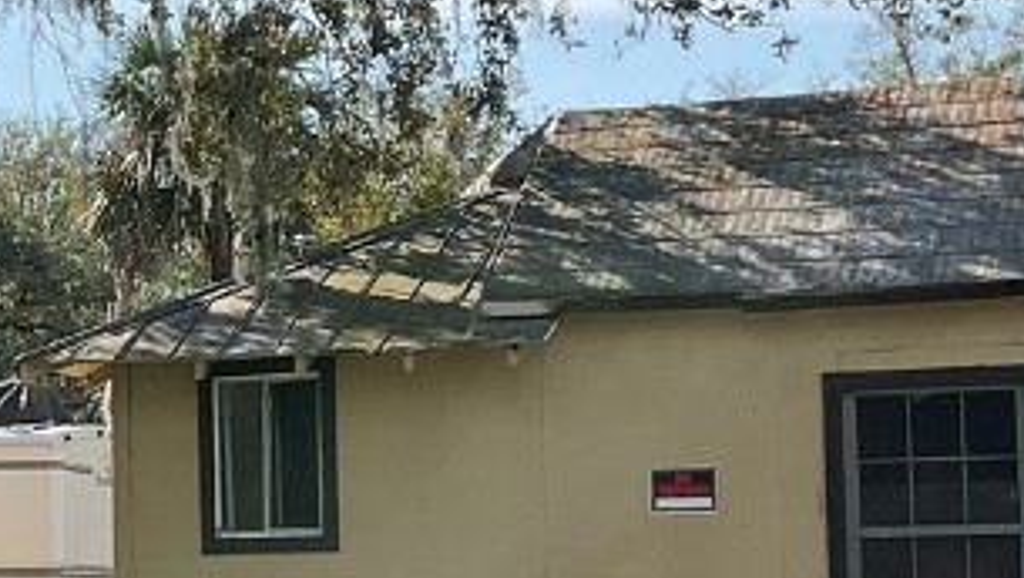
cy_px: 417
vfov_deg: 11.4
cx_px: -181
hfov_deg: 19.1
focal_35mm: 106
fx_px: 2880
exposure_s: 1/1250
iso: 16
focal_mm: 3
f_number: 1.8
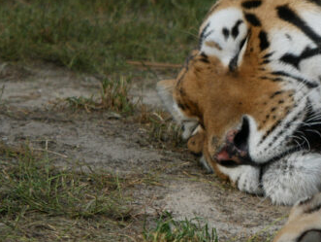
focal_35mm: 794
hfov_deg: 2.5
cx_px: 367
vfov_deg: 1.9
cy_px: 128
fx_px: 7371
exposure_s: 1/400
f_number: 4.7
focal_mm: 171
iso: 200
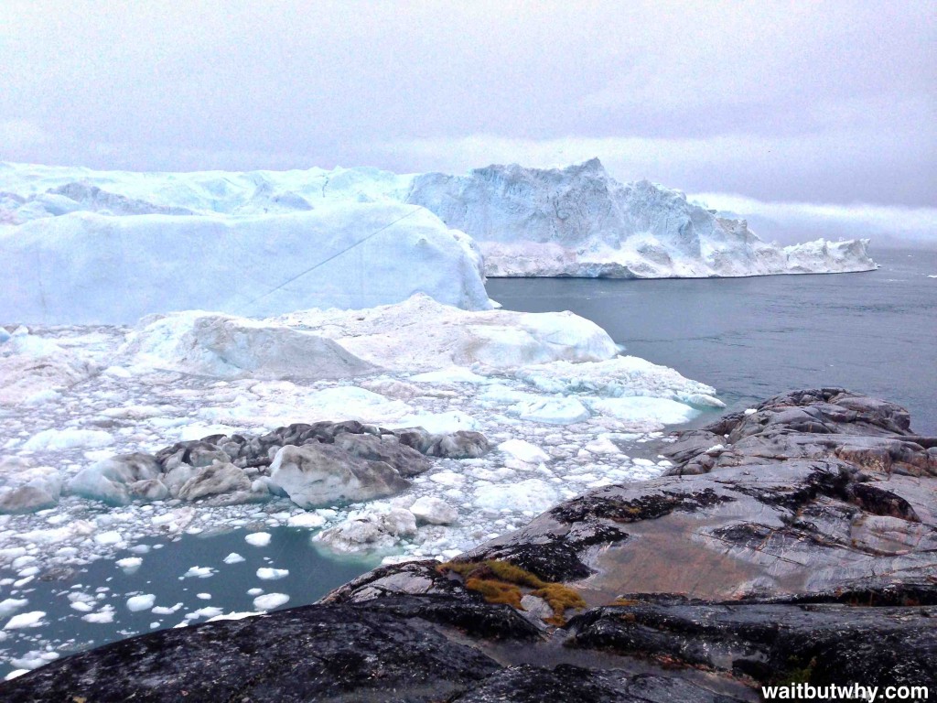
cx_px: 468
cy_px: 352
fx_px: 893
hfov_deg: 55.4
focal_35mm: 33
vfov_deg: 42.9
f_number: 2.4
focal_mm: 4.12
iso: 50
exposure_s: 1/212
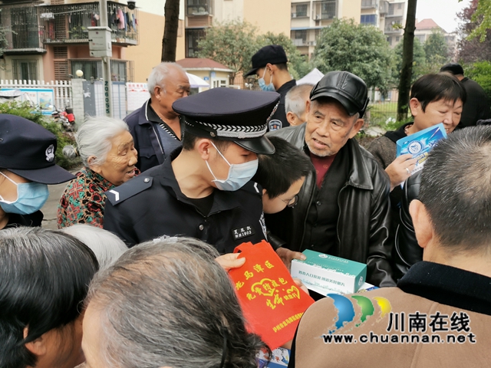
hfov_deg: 52.6
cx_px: 246
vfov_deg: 40.7
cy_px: 184
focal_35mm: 35
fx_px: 496
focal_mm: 5.58
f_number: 1.8
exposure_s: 1/150
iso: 50
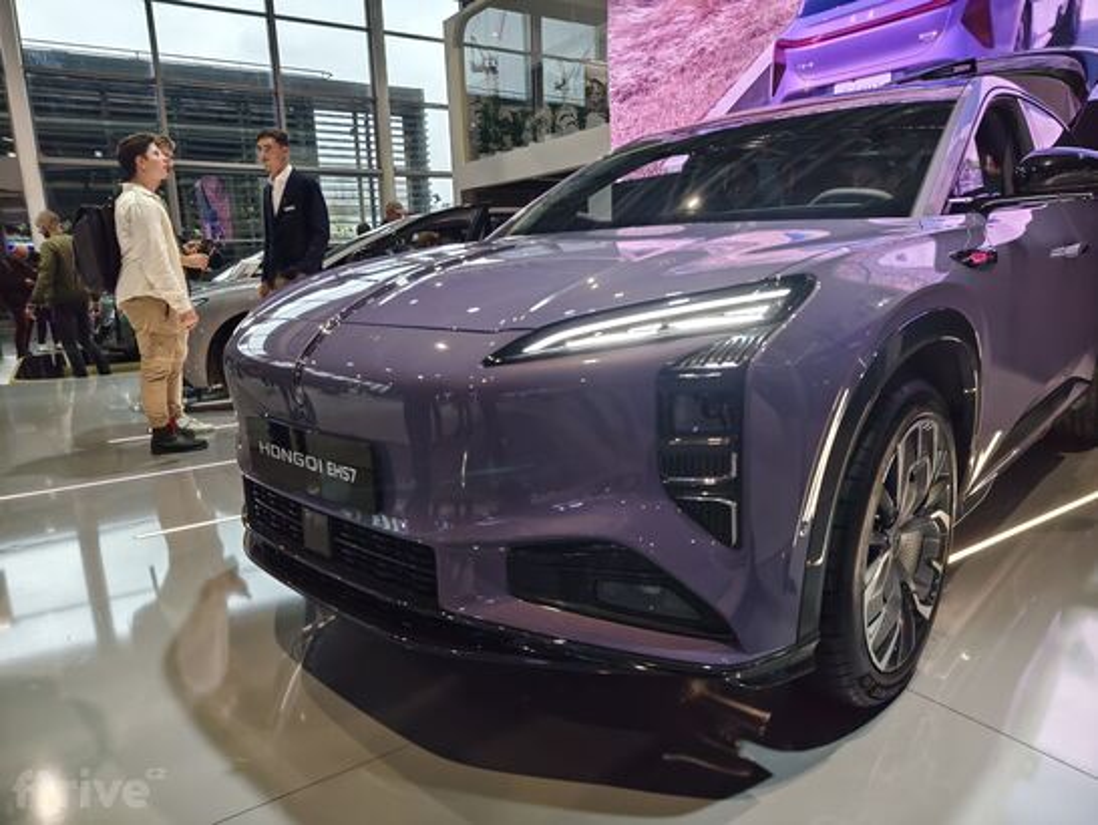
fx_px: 730
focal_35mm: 23
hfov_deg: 73.9
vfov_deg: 58.9
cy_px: 412
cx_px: 549
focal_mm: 8.67
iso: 50
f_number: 1.75
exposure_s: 1/142
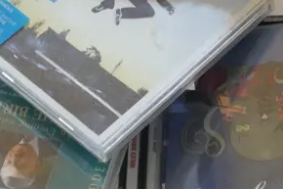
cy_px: 155
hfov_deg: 11.9
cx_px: 350
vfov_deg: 8.1
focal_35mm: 169
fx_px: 1328
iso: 3200
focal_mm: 23
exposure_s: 1/20
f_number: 5.1
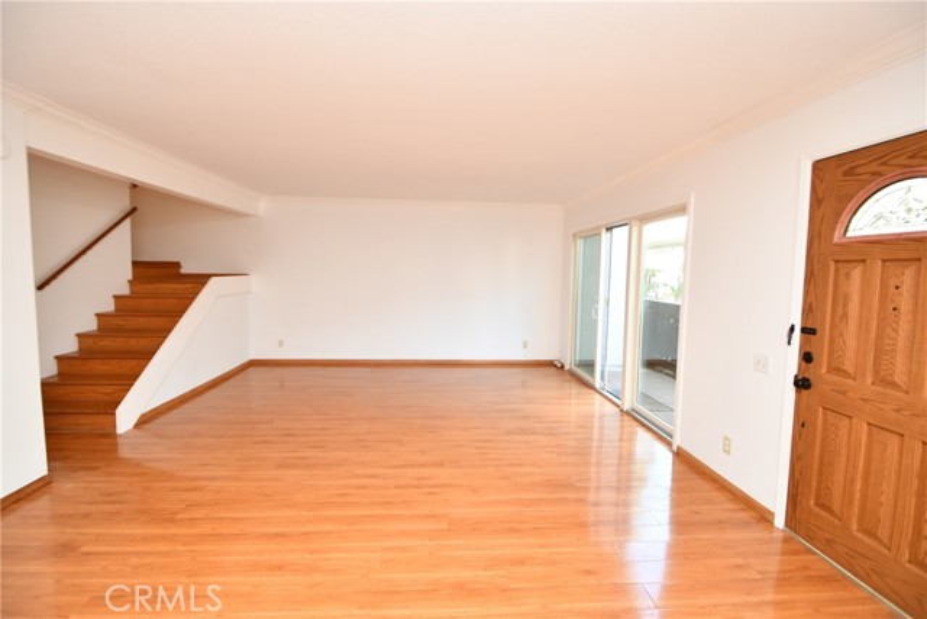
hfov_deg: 100.4
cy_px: 310
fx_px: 386
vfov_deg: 77.4
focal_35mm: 15
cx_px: 464
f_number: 4
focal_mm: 10
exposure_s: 1/60
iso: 400
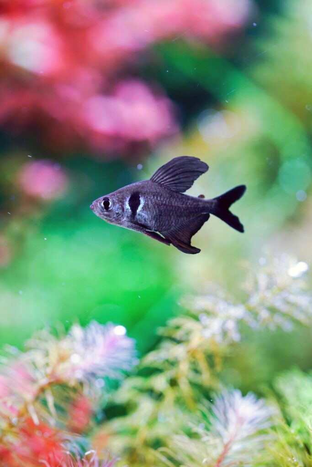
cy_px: 234
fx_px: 1170
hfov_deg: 15.2
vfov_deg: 22.6
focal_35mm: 90
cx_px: 156
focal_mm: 90
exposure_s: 1/100
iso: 500
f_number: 4
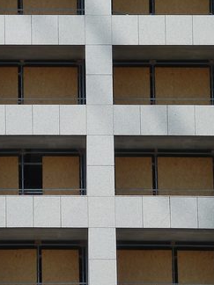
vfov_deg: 3.9
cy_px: 27
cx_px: 32
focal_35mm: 508
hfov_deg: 2.9
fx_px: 4187
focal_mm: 48.9
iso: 80
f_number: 6.4
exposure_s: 1/320
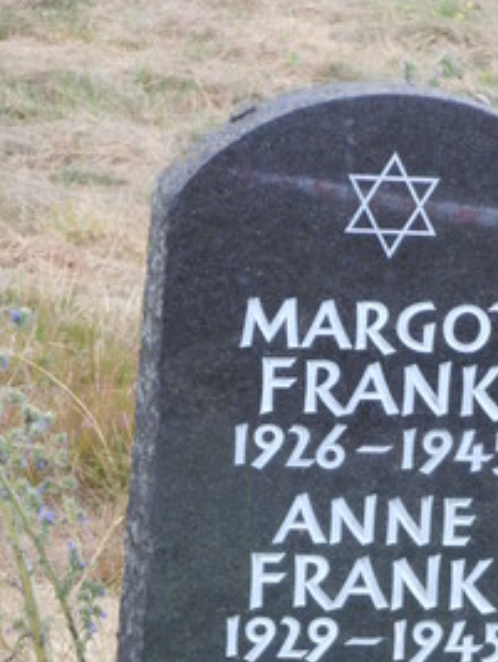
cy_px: 548
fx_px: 7520
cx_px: 384
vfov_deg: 5.0
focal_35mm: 393
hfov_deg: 3.8
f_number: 5.8
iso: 125
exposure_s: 1/30
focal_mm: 39.1
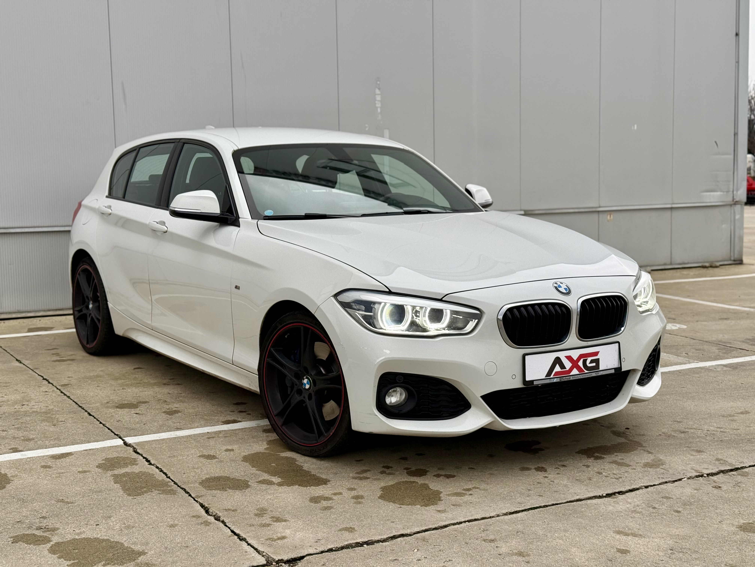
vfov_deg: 30.3
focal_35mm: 48
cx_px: 378
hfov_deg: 39.7
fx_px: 1047
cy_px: 284
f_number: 1.78
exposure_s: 1/496
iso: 100
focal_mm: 6.76
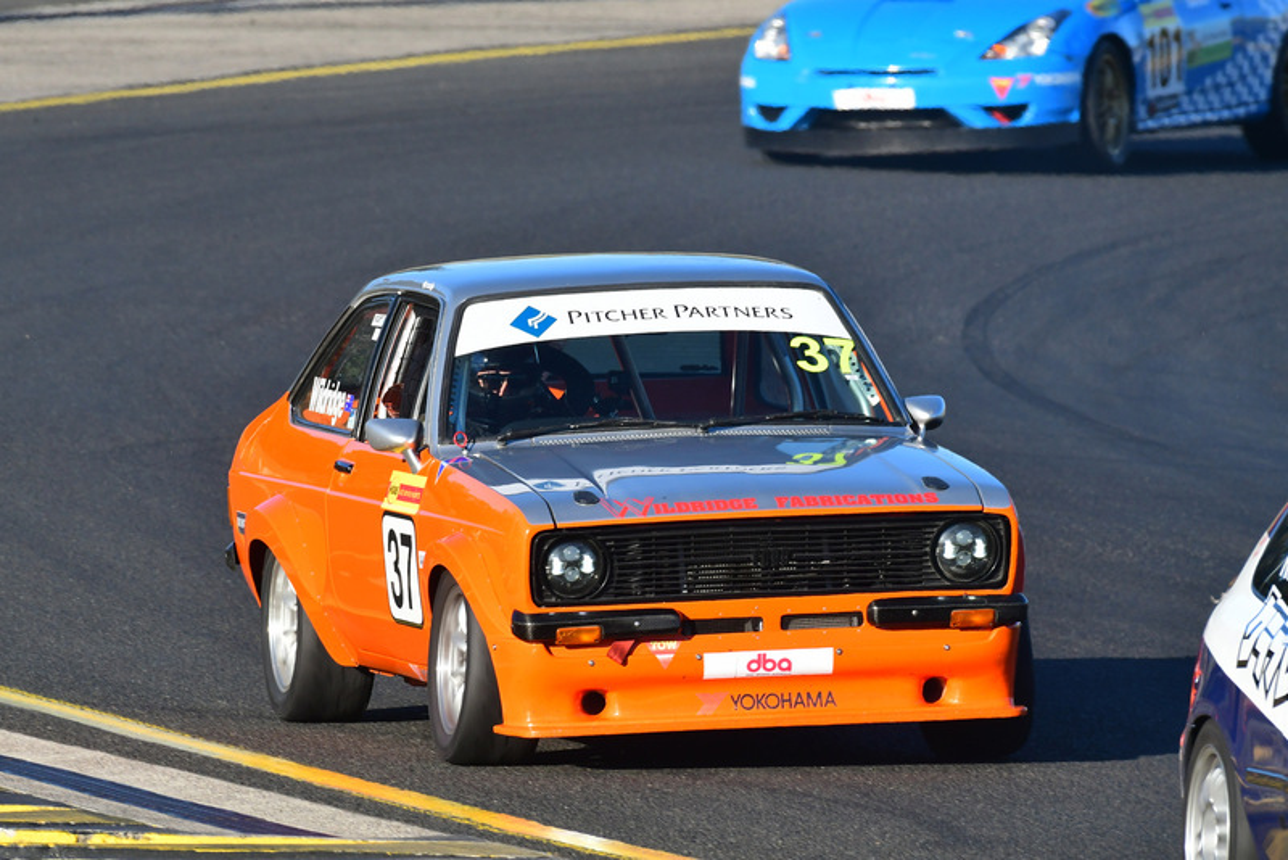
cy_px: 430
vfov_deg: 1.8
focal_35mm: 750
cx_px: 644
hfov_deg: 2.7
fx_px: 26842
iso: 800
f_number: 11
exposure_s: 1/640
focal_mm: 500
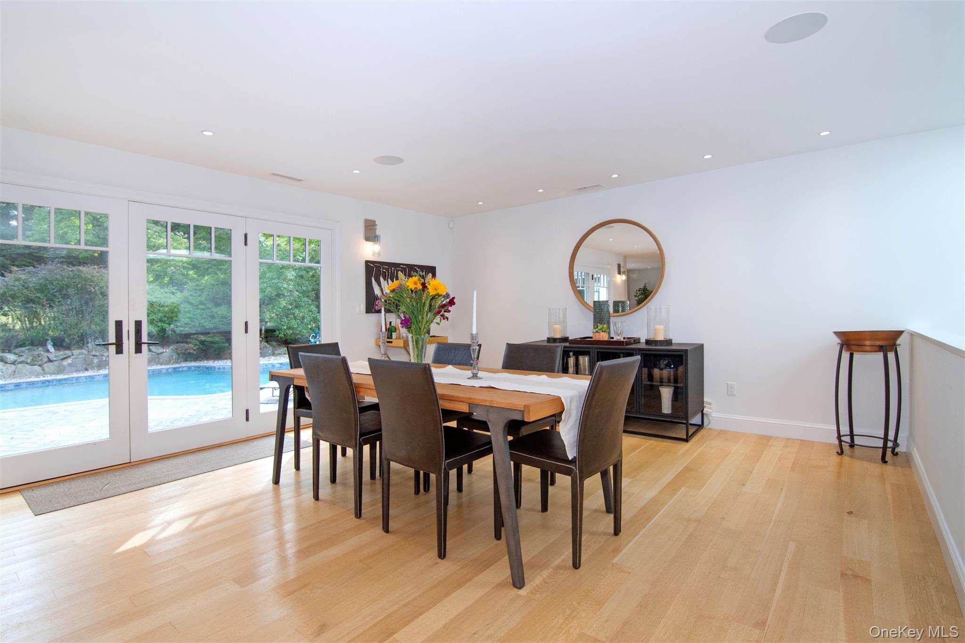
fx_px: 442
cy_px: 322
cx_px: 482
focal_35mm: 16
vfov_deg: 72.0
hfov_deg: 95.0
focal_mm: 11
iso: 640
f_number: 8
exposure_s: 1/80
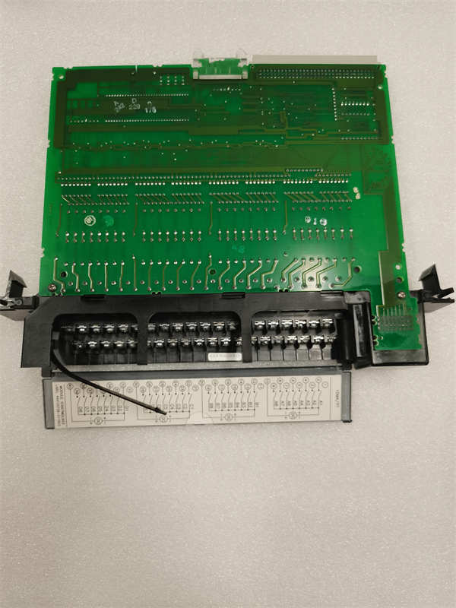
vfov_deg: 67.3
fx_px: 457
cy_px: 304
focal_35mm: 26
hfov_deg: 53.1
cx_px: 228
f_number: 1.8
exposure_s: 1/100
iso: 160
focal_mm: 5.58
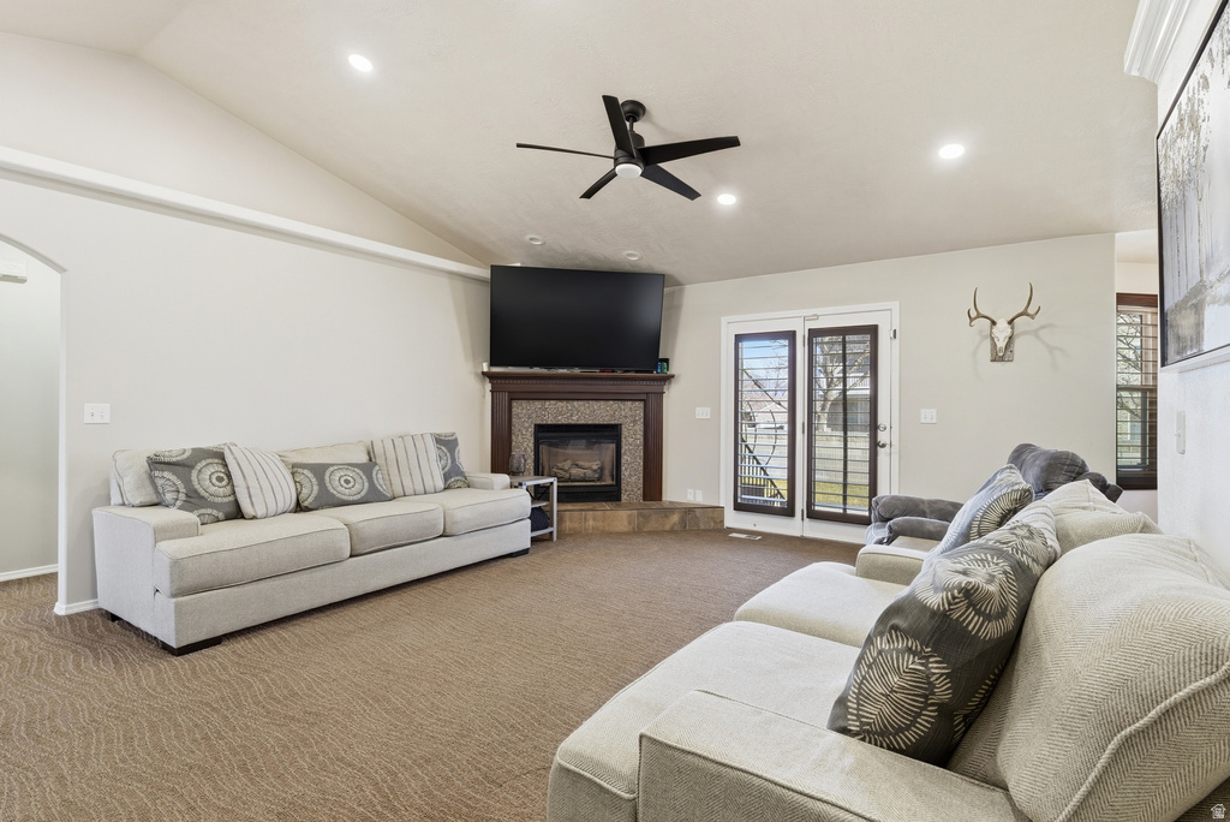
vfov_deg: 69.0
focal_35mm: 18
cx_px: 615
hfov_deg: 91.6
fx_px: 598
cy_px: 411
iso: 250
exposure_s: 1/400
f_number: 9
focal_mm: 17.5
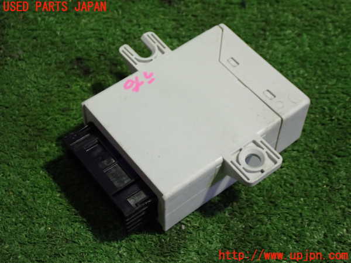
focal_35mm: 62
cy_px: 132
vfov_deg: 23.7
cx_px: 176
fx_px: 629
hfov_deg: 31.2
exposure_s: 1/60
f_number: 3.6
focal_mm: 11.09
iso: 500
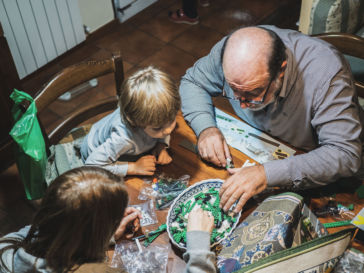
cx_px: 182
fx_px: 526
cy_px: 136
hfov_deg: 38.2
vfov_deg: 29.1
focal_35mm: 50
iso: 800
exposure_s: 1/125
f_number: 1.8
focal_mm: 25
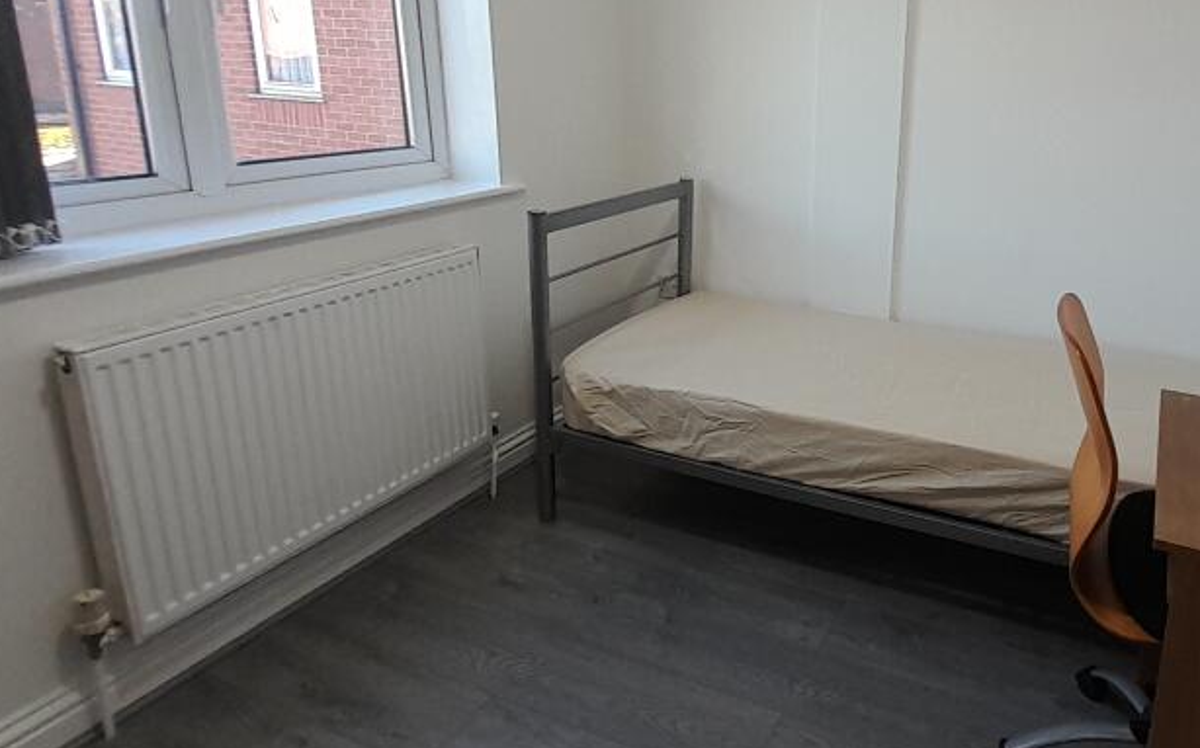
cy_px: 260
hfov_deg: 74.0
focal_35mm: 23
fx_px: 752
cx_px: 831
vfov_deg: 52.1
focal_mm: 1.13
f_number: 2.2
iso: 50
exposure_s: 1/50
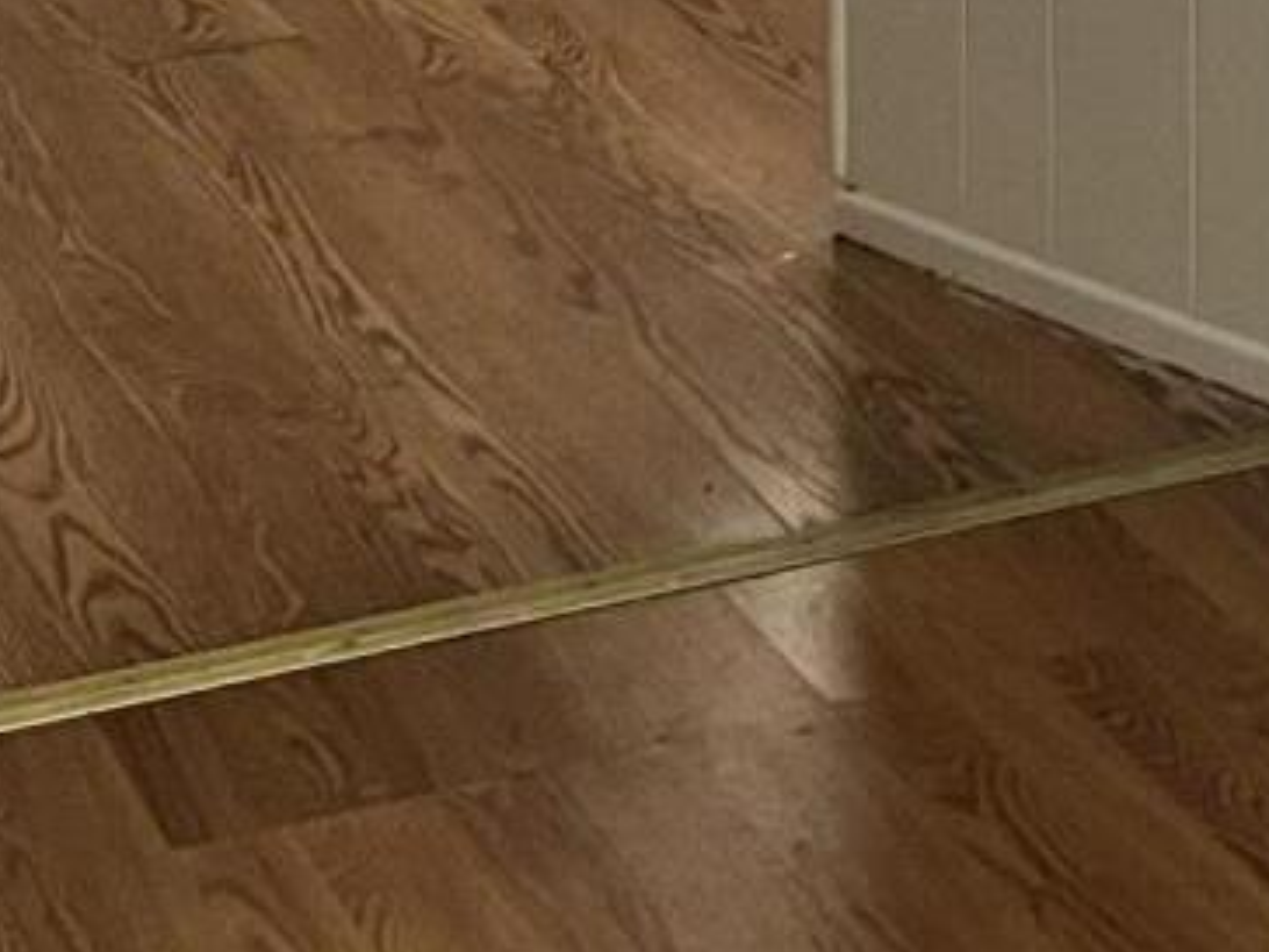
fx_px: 5242
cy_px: -886
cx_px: 1342
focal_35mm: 143
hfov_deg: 13.6
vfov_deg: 9.7
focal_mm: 5.1
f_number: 1.6
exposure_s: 1/60
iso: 160
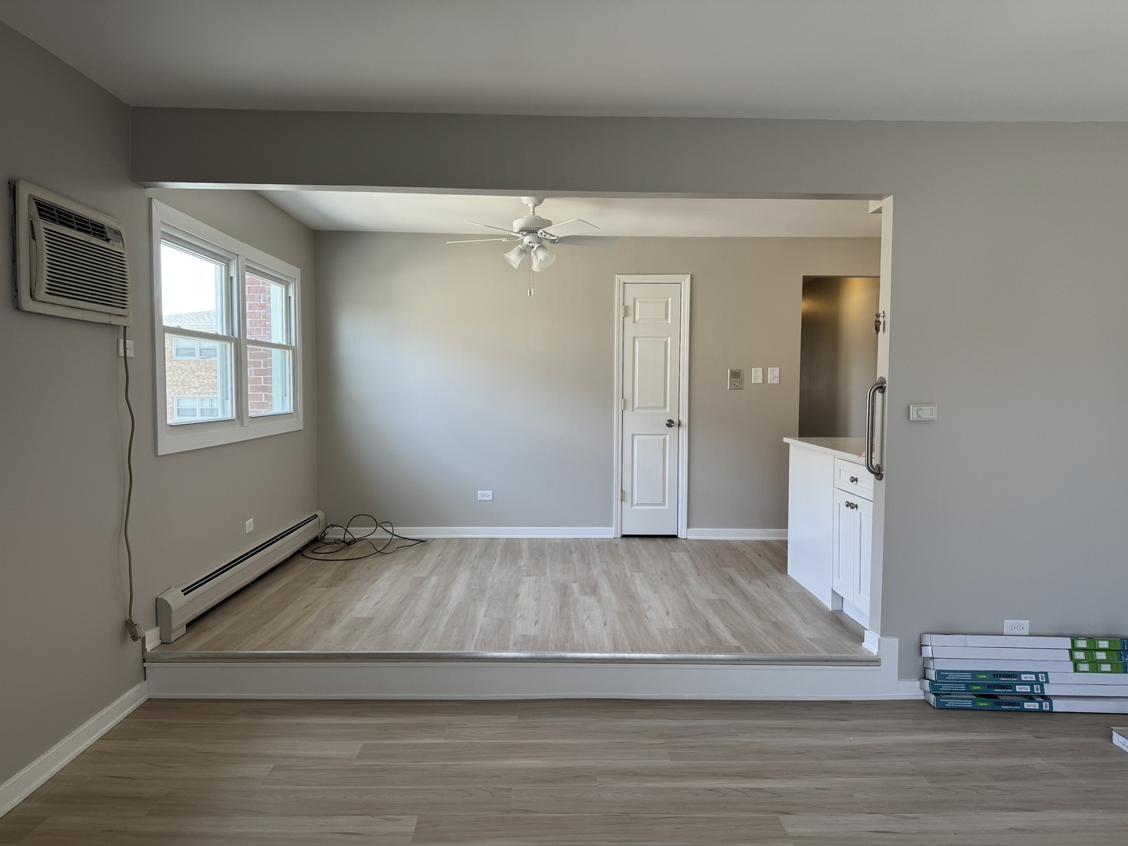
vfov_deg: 56.8
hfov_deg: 71.6
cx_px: 564
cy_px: 423
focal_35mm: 24
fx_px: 782
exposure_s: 1/121
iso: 100
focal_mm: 6.76
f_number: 1.78
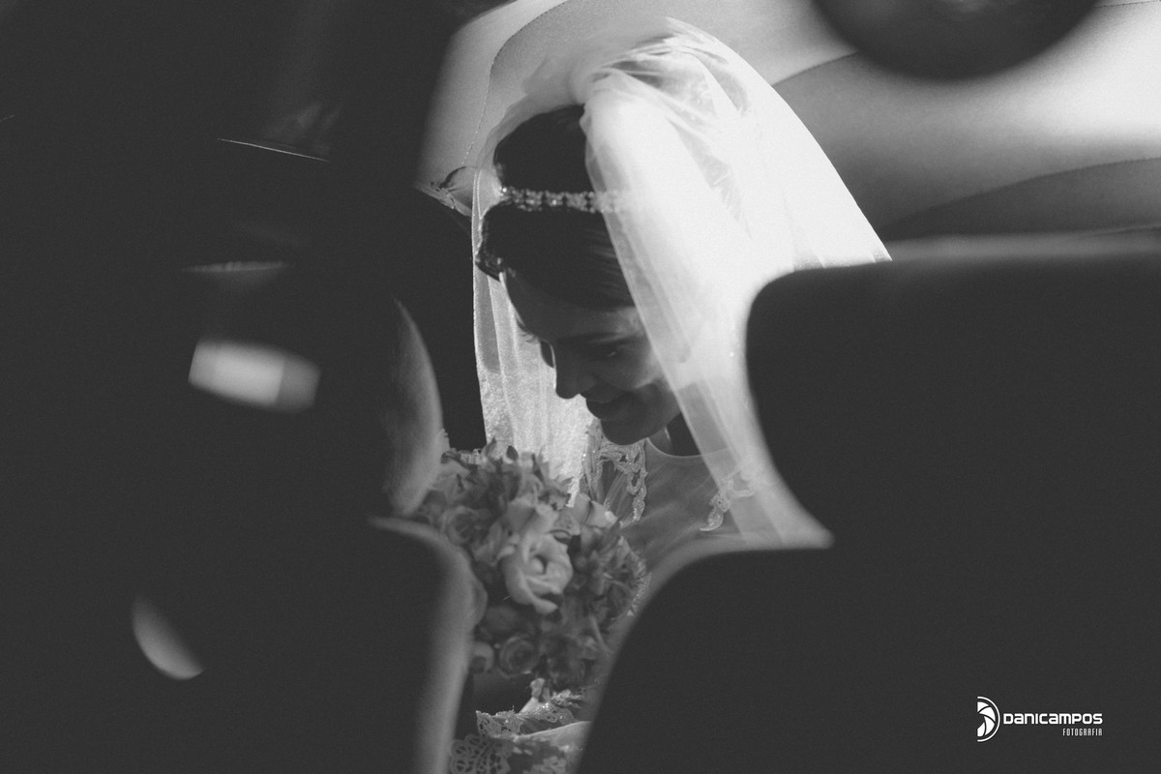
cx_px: 580
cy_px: 387
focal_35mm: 85
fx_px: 2741
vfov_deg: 16.1
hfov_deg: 23.9
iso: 2000
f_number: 2.5
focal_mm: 85
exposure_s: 1/100
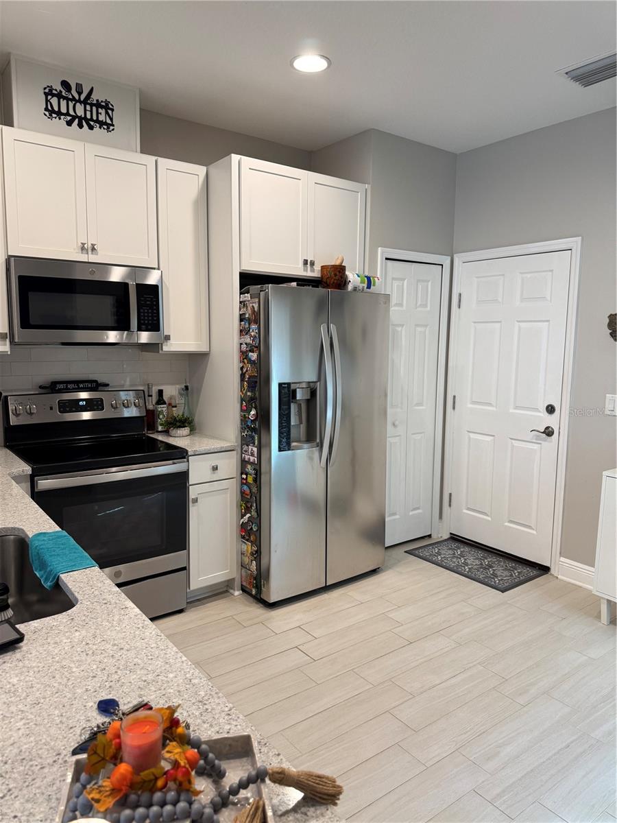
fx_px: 570
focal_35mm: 24
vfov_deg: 71.6
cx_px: 308
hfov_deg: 56.8
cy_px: 412
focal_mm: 6.76
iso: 160
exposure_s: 1/60
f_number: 1.78
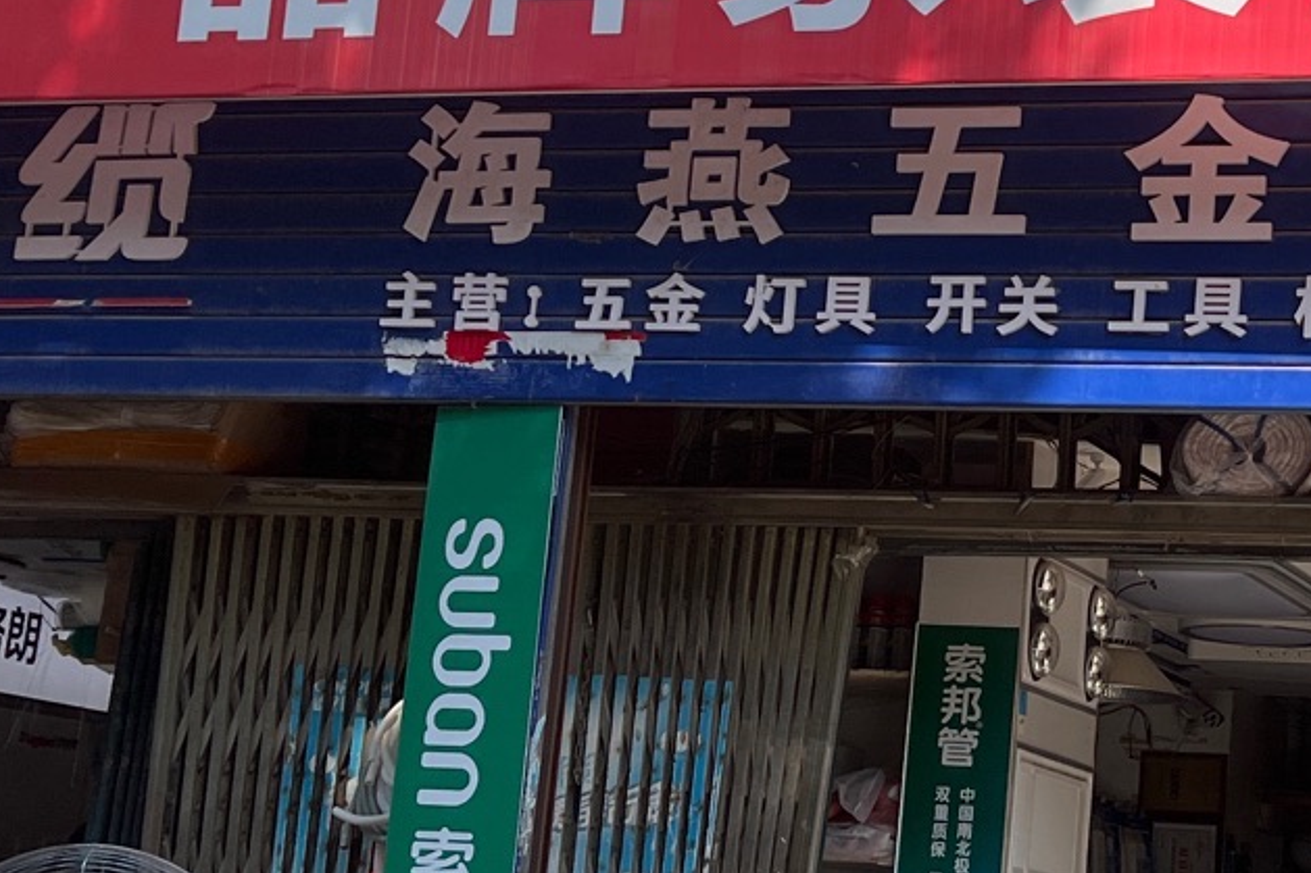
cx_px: 1121
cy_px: 344
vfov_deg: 15.9
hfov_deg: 23.2
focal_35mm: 86
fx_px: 3131
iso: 50
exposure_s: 1/2457
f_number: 1.5
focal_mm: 5.7
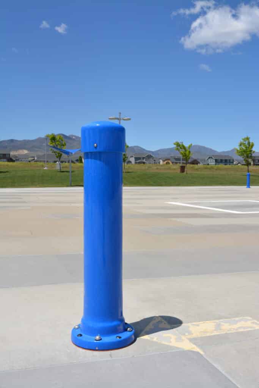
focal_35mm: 36
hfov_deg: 36.9
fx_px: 388
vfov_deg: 53.1
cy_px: 194
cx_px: 130
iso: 100
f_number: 9
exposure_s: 1/320
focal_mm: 24
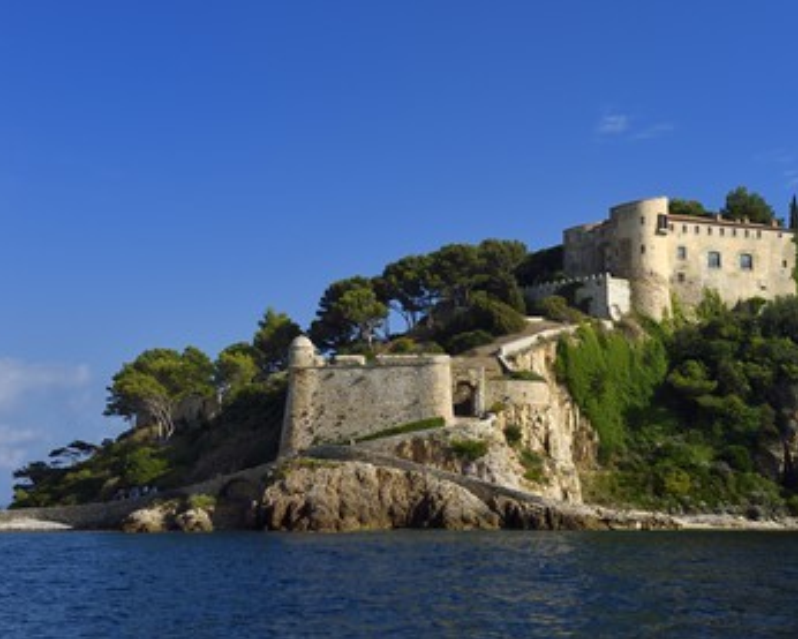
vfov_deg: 26.7
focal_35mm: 57
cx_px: 475
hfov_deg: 32.9
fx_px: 1347
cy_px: 321
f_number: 13
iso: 200
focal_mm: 50
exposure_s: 1/400
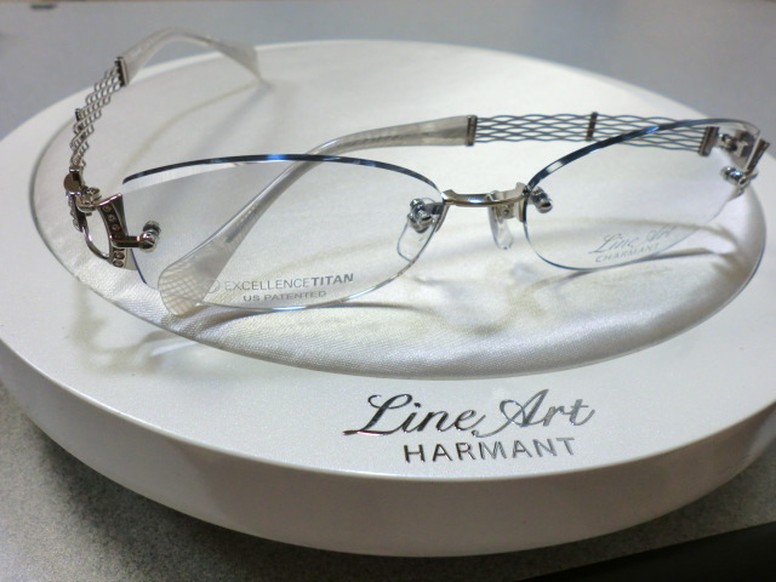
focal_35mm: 32
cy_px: 291
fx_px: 717
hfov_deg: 56.8
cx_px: 388
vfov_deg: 44.2
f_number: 3.5
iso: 100
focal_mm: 5.8
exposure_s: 1/60
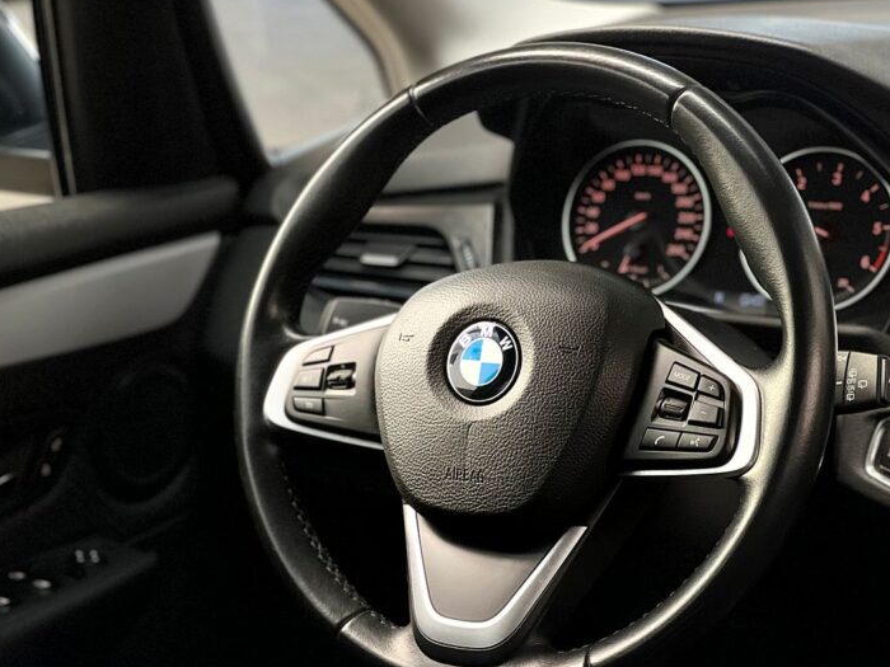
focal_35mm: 88
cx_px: 482
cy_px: 368
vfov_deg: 16.8
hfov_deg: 22.2
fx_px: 2263
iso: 250
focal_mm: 9
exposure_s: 1/73
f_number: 2.8
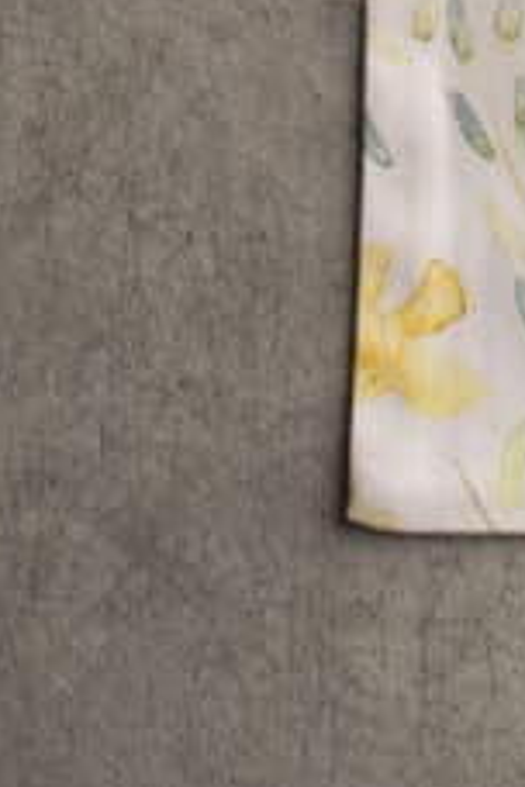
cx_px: 1288
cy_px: -1179
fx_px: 5753
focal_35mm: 263
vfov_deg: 7.3
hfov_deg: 5.1
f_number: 8
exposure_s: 1/160
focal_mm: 50
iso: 100
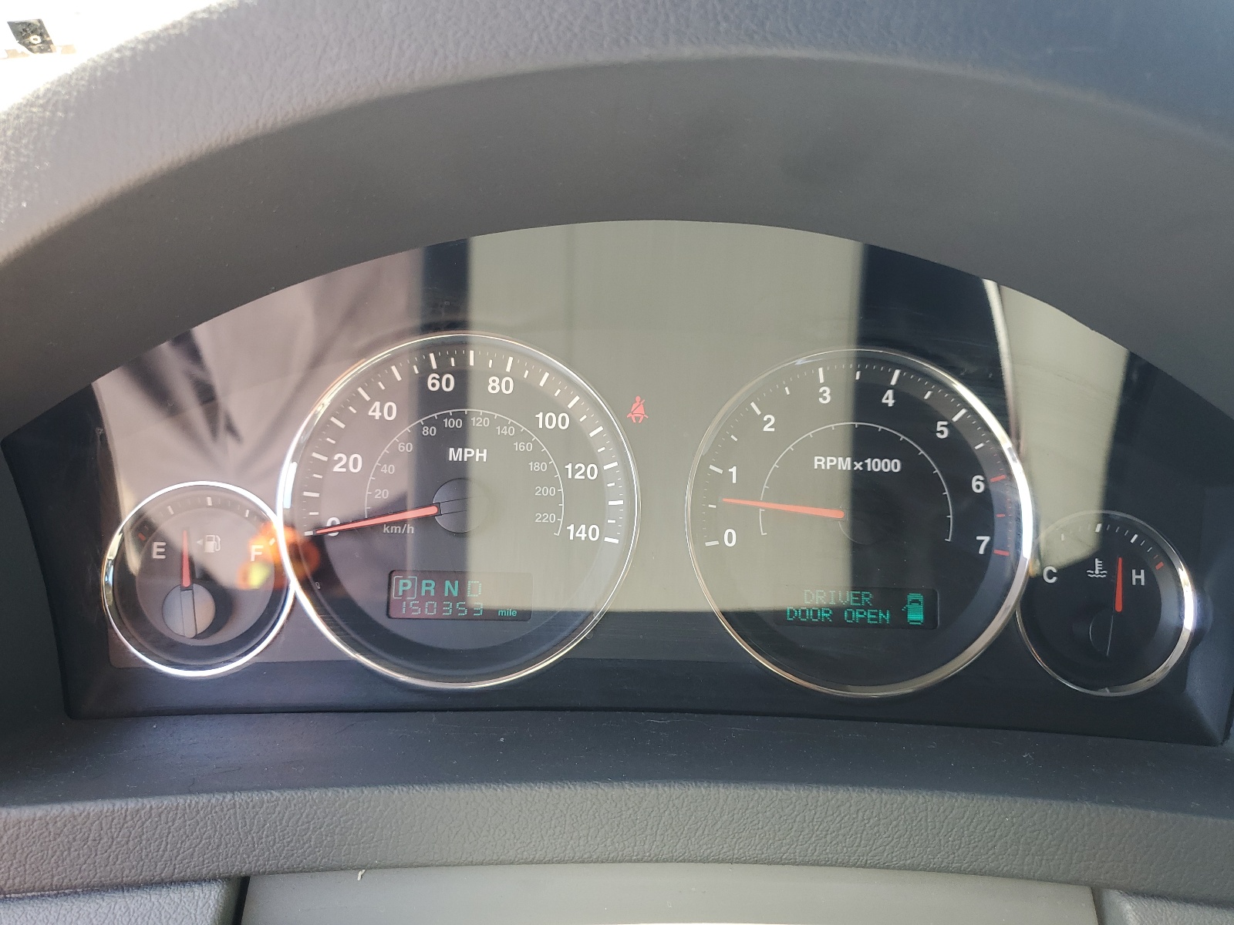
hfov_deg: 67.3
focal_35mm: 26
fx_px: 927
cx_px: 617
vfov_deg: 53.1
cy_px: 462
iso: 50
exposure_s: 1/143
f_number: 1.5
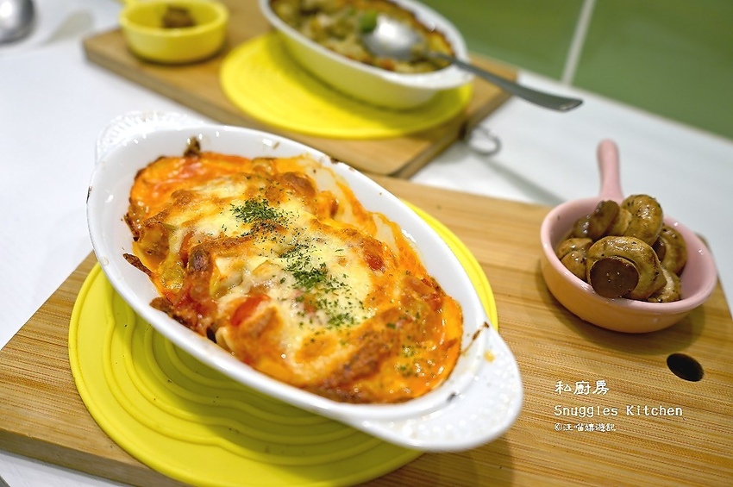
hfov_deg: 65.5
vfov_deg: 46.3
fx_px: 570
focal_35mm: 28
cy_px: 244
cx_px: 366
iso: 320
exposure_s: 1/60
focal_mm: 28
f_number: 3.5
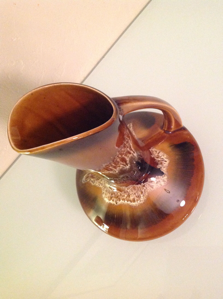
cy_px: 150
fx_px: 301
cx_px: 112
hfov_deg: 40.6
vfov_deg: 52.7
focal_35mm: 35
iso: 640
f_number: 2.4
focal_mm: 4.28
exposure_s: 1/17
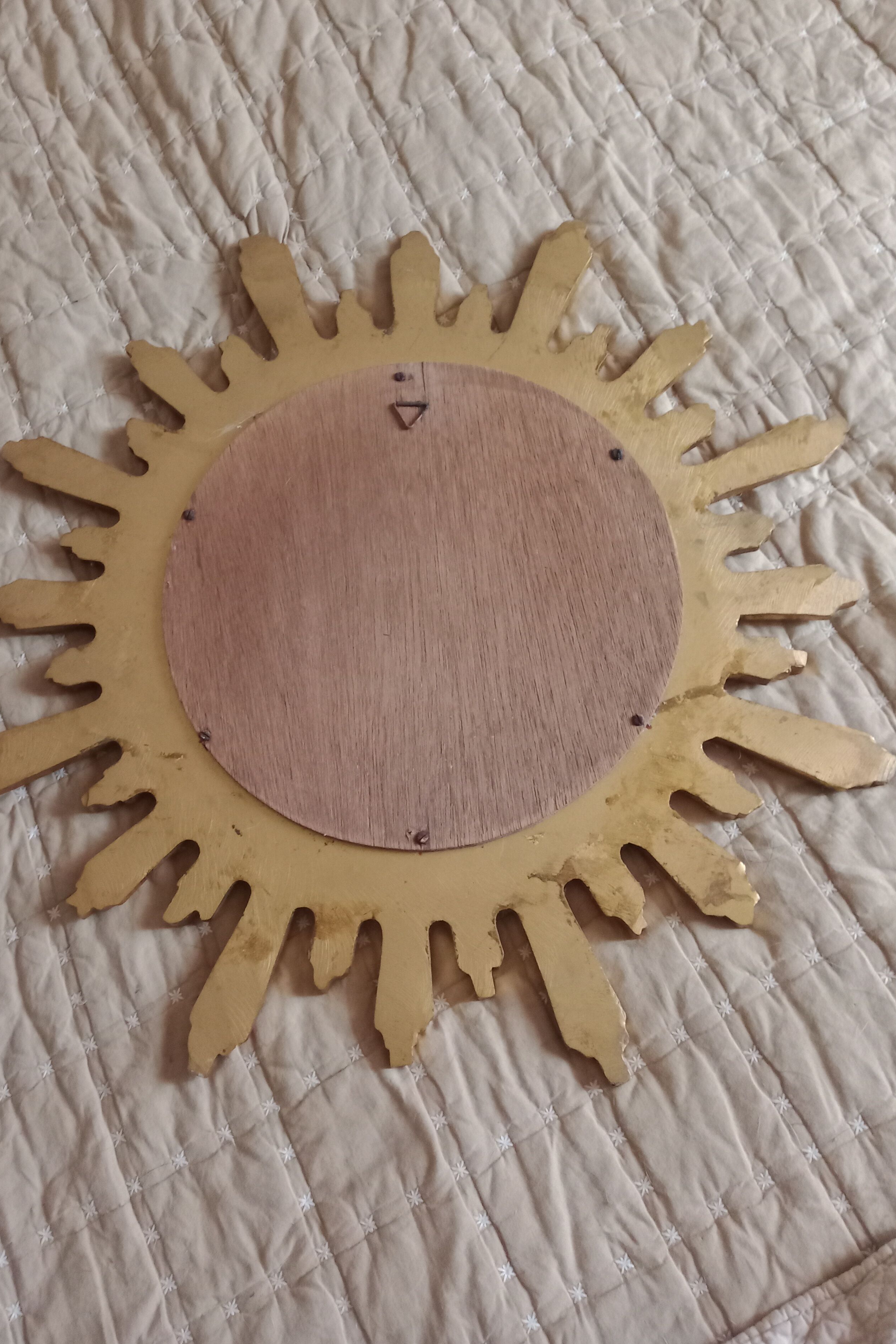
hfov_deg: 42.3
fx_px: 1157
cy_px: 616
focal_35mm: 31
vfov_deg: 60.2
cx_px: 395
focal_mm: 3.54
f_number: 2
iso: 759
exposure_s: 1/25
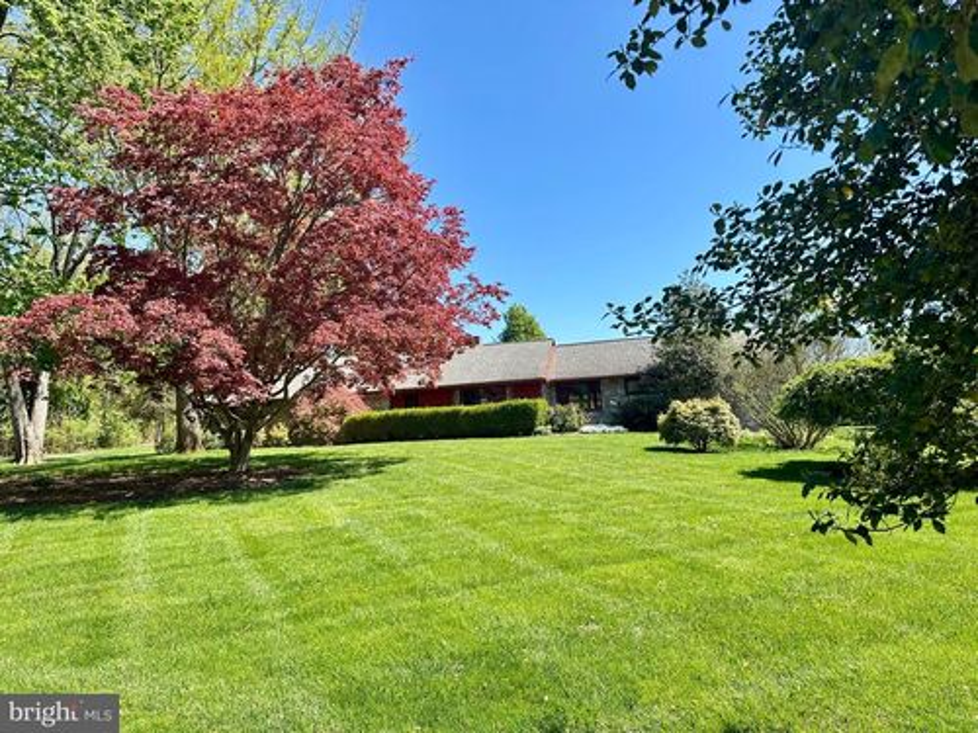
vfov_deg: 56.8
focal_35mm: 24
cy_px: 366
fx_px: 678
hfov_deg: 71.6
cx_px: 489
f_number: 1.78
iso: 80
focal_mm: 6.86
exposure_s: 1/1321
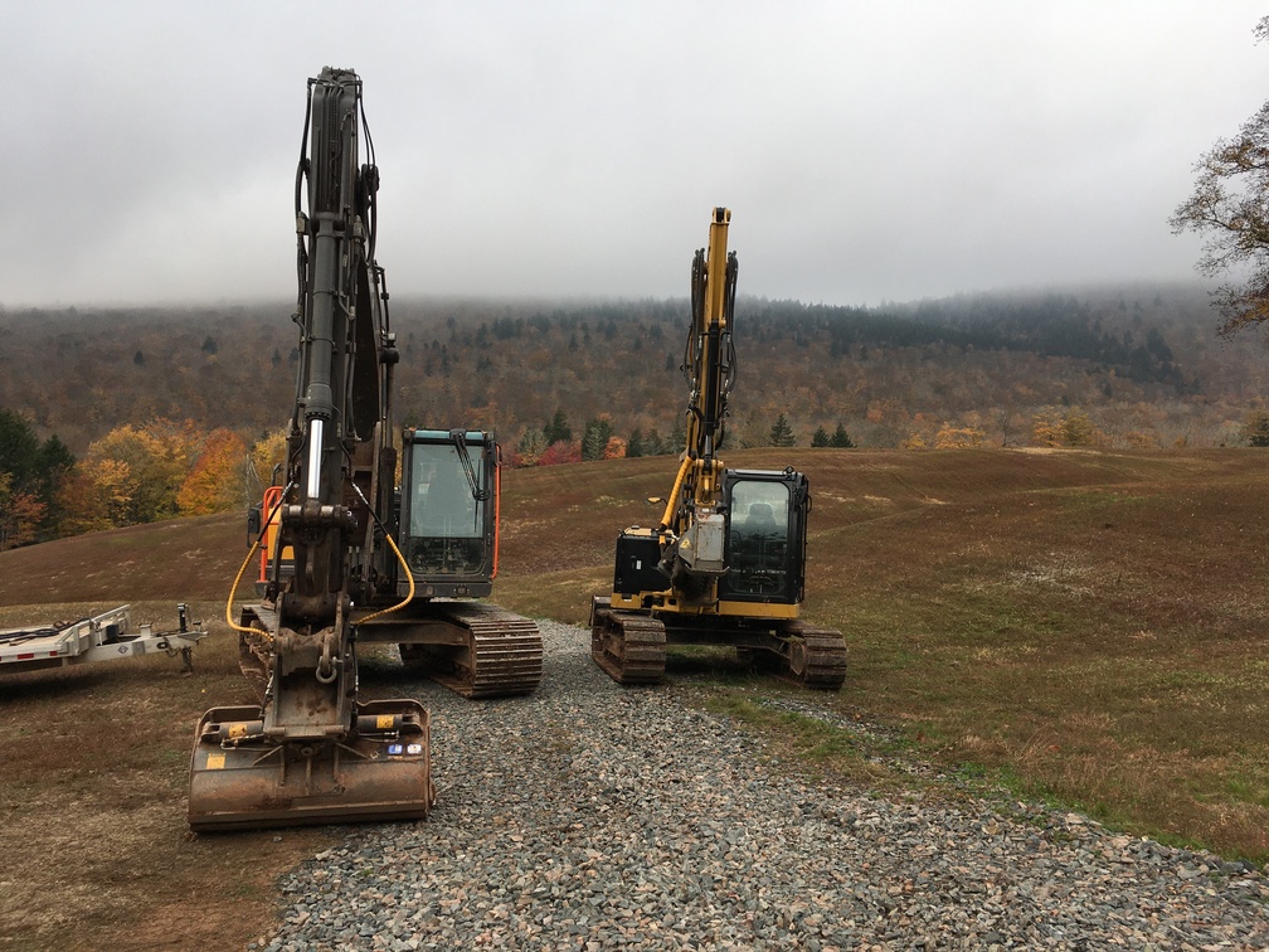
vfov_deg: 48.2
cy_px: 476
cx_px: 634
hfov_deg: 61.7
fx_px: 1063
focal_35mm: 29
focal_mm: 4.15
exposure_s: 1/386
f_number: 2.2
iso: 25
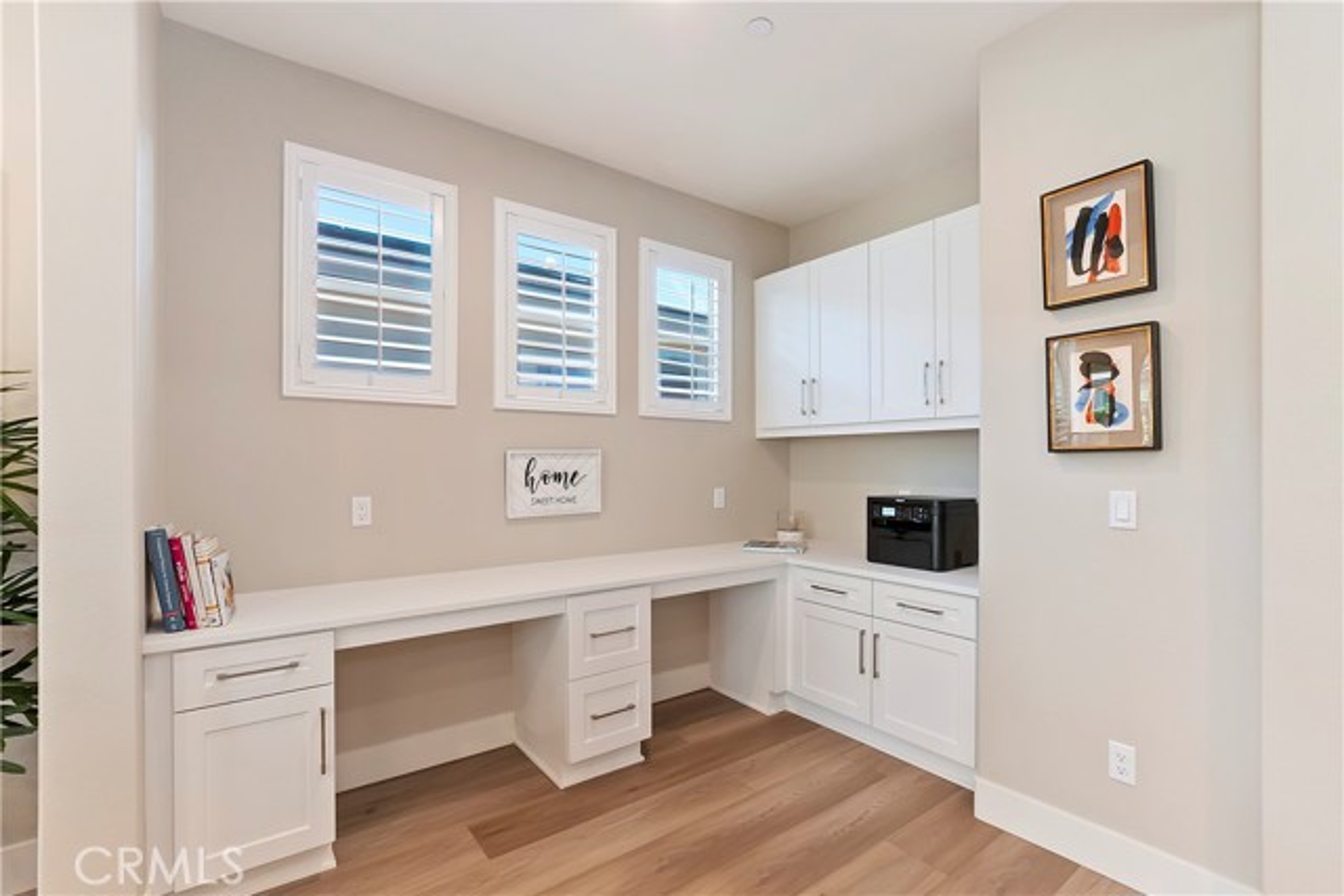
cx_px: 672
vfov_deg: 77.4
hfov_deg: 100.4
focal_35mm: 15
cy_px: 448
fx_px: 560
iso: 400
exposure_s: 1/30
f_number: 8
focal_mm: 10
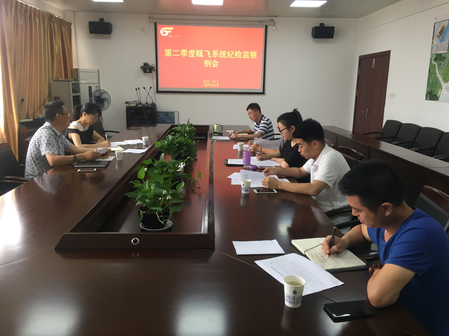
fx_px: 376
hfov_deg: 61.7
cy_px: 168
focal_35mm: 29
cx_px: 224
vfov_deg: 48.2
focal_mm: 4.15
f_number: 2.2
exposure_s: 1/33
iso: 80
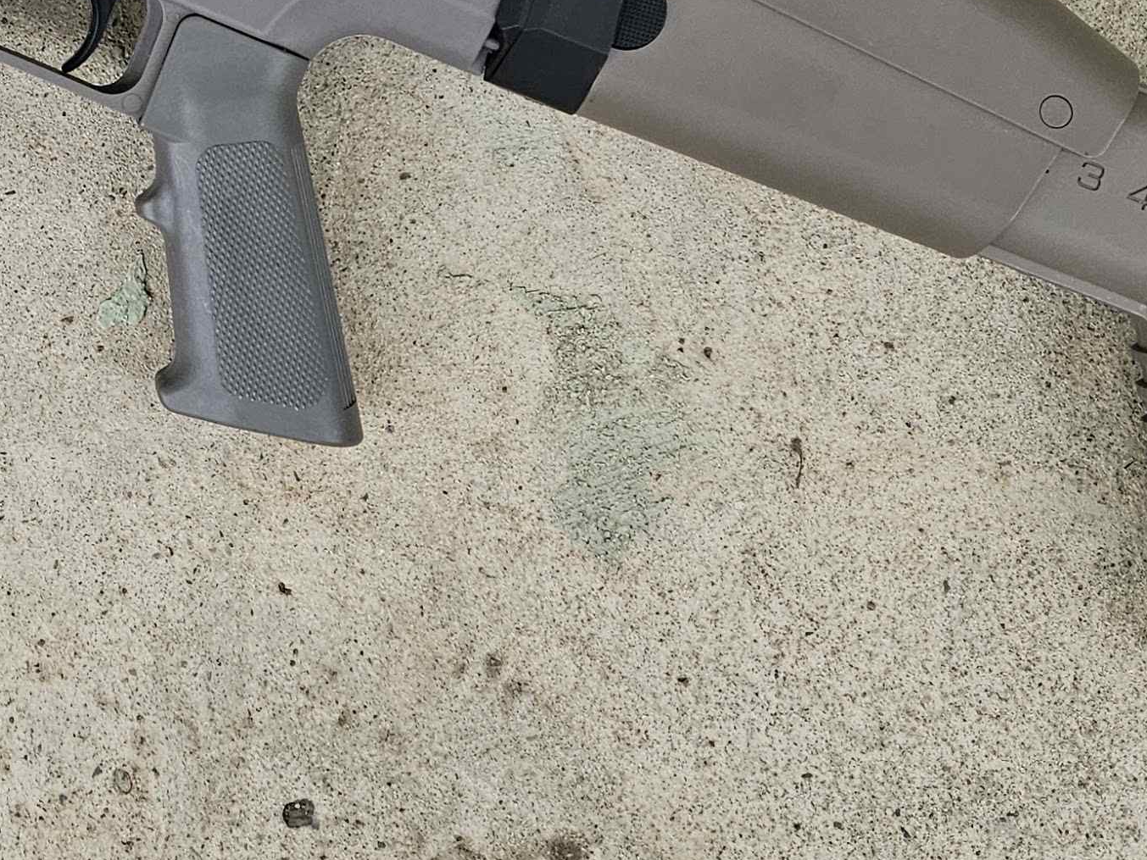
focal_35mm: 68
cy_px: -219
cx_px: -2
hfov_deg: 27.0
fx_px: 2253
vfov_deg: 20.0
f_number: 1.8
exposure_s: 1/100
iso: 160
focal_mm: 5.4
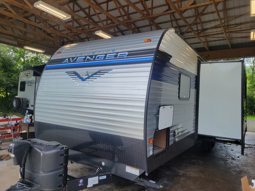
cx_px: 128
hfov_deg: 67.3
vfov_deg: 53.1
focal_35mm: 26
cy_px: 96
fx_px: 192
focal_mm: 5.4
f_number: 1.8
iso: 40
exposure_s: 1/366
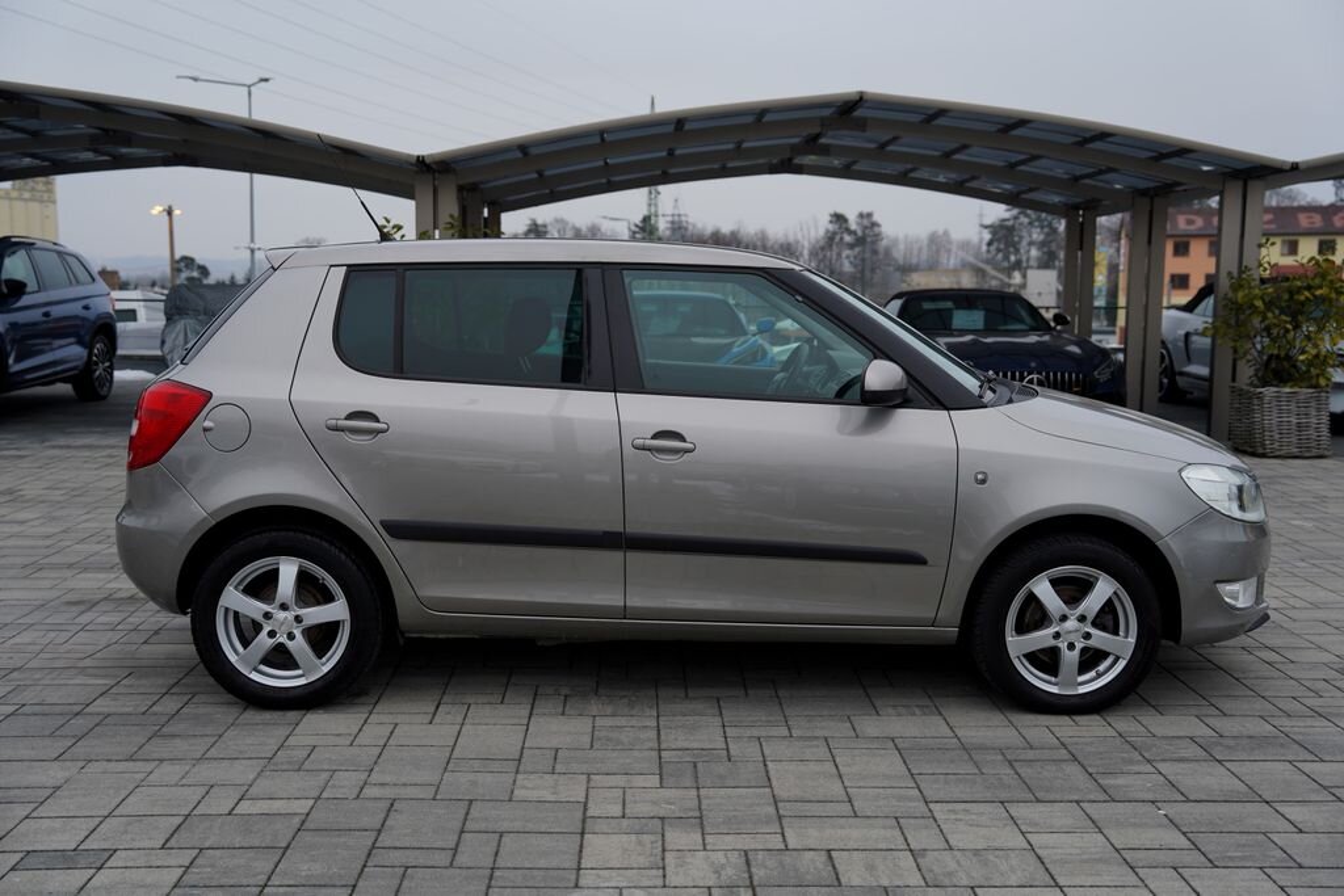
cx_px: 672
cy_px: 448
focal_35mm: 35
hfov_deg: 54.4
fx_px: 1307
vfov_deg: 37.9
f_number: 3.2
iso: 100
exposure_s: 1/50
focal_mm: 35
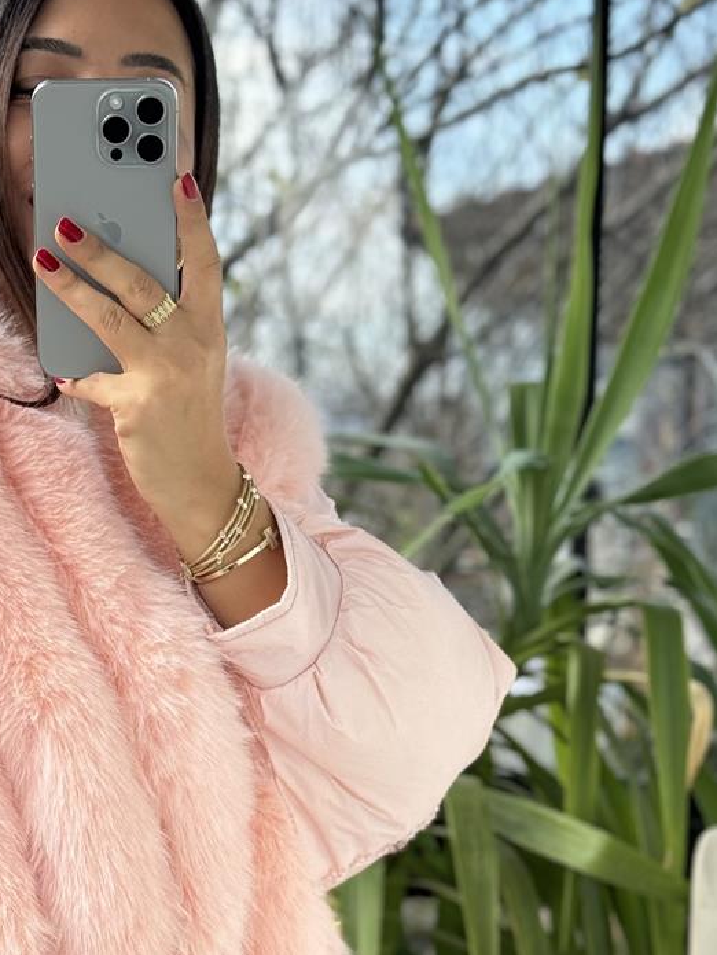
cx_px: 71
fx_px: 2538
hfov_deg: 15.9
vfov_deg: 21.1
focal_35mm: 92
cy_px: 755
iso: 64
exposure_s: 1/200
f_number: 1.78
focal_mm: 6.76
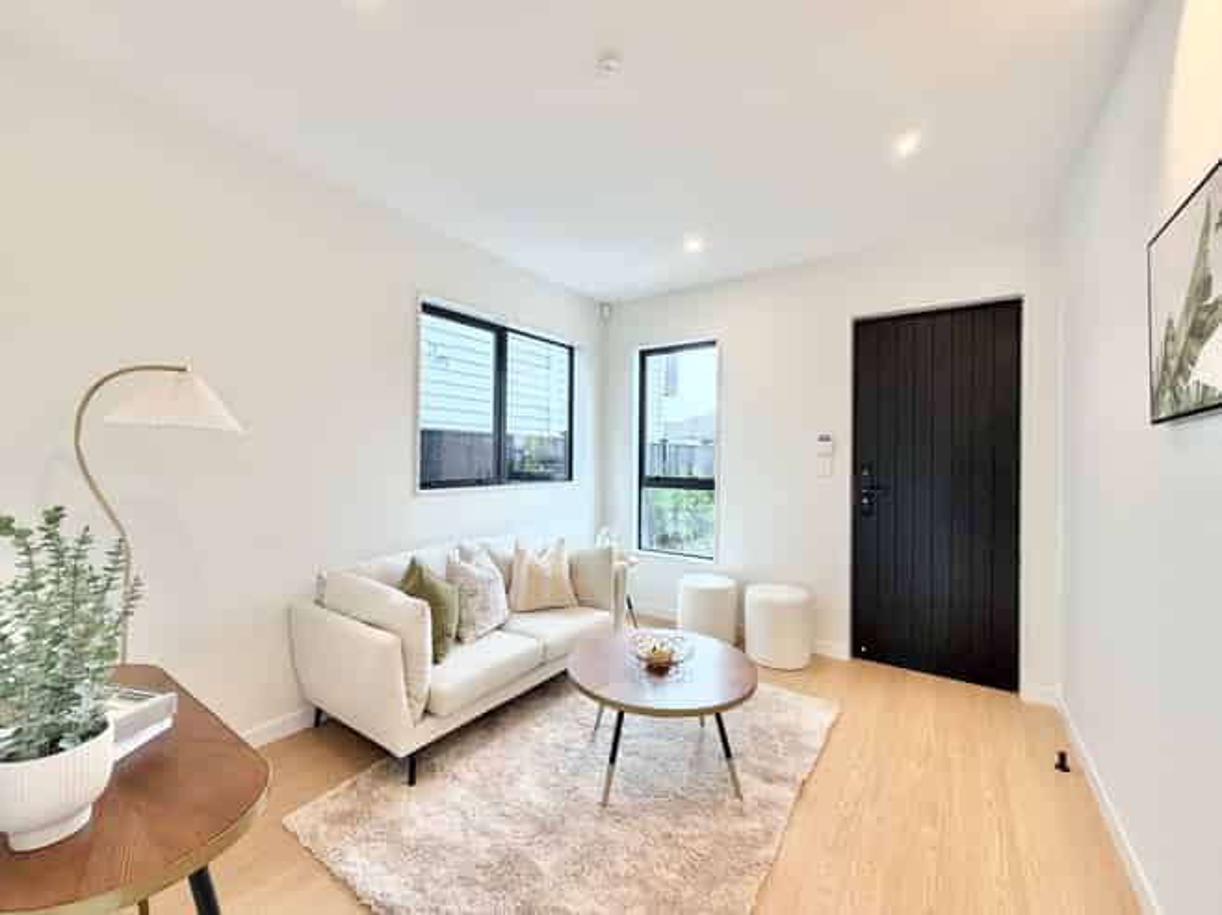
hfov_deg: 102.1
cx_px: 611
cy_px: 458
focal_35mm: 14
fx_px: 494
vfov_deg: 85.6
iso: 100
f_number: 2.2
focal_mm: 2.22
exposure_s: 1/121
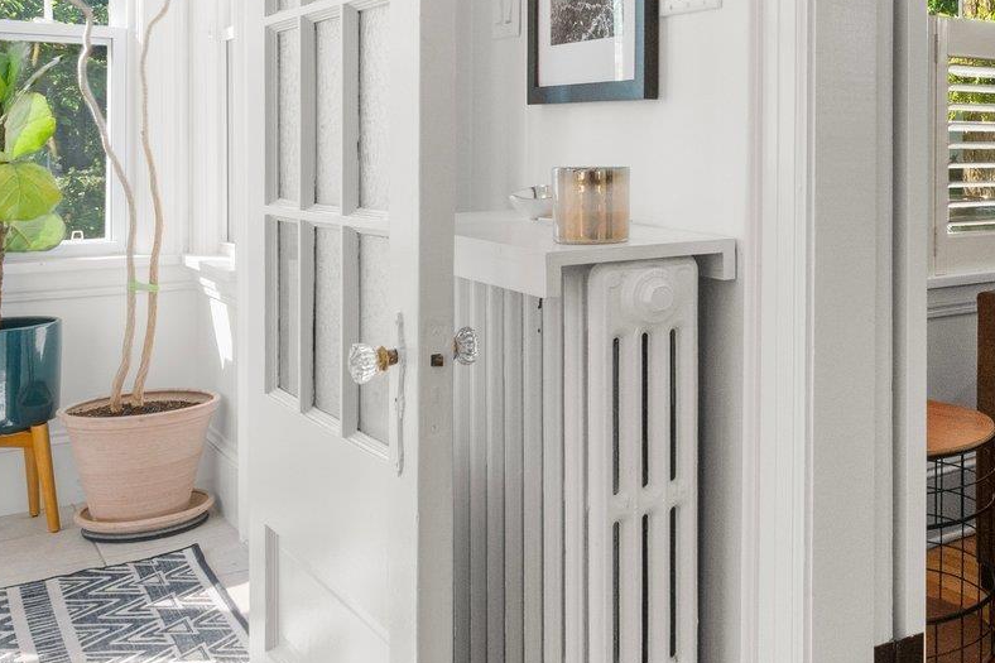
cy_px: 157
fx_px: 1078
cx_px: 895
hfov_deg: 45.0
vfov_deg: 33.4
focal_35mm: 39
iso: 500
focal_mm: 10
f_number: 10
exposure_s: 1/15
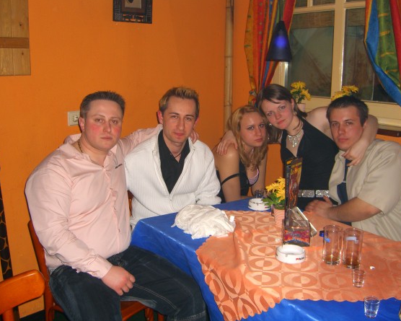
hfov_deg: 45.8
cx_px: 200
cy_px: 159
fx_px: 475
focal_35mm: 40
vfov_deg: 37.3
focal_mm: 7.9
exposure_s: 1/60
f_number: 2.8
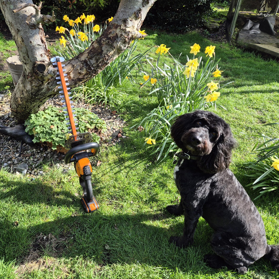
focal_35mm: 28
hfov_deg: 57.2
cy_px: 141
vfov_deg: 57.3
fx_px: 255
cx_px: 130
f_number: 1.8
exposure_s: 1/390
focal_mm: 5.4
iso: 25
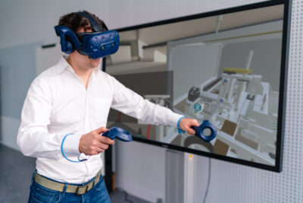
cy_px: 102
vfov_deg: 37.9
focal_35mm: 35
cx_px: 152
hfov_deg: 54.4
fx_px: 295
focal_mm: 35
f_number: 1.4
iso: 100
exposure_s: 1/1000
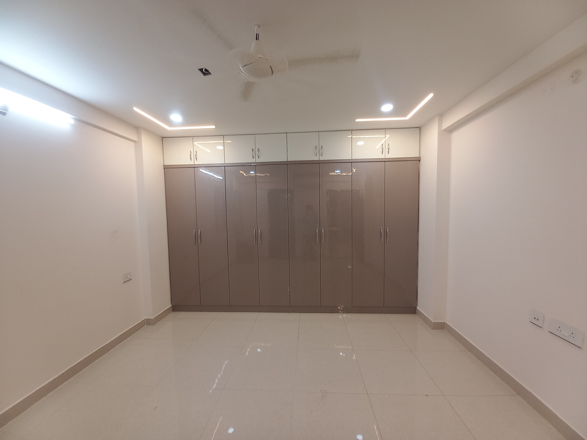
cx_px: 294
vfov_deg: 89.9
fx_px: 220
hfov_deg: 106.2
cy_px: 220
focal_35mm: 13
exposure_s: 1/50
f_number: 2.2
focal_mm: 1.42
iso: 80
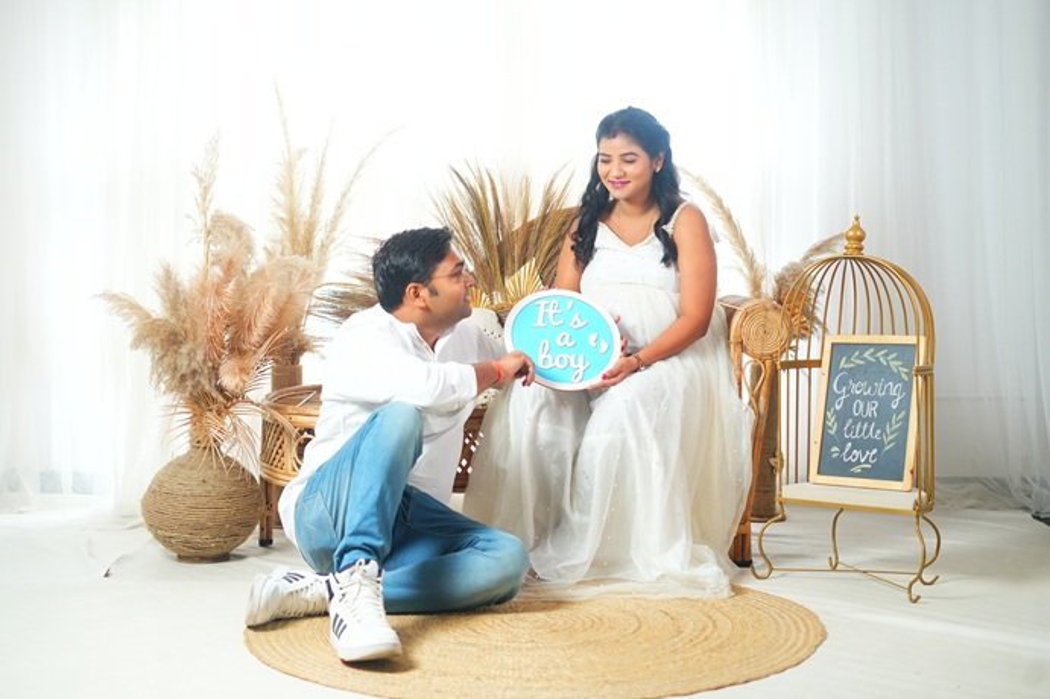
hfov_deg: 39.6
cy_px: 350
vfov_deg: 27.0
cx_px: 525
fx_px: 1458
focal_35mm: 50
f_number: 2.8
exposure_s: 1/100
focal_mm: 50
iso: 2000
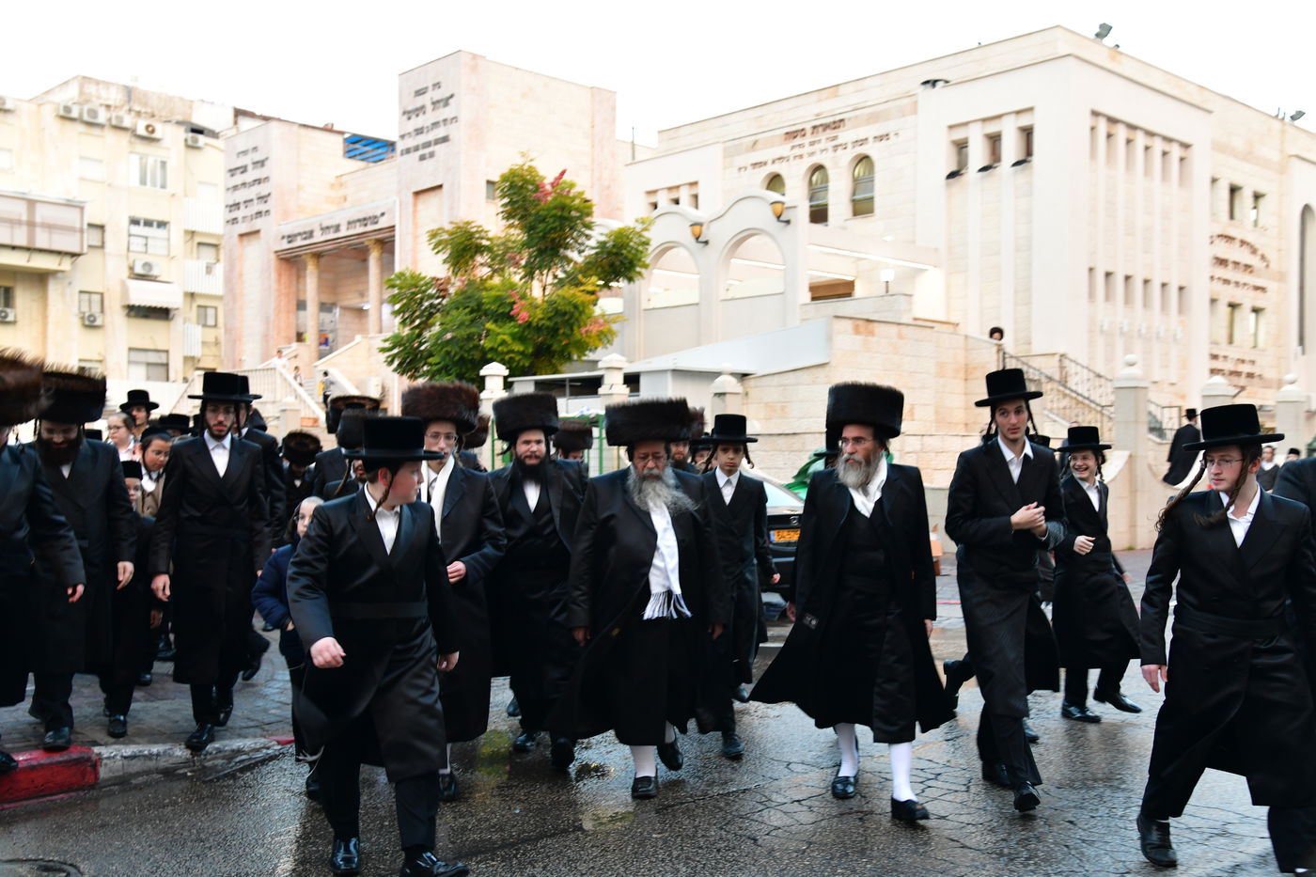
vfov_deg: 35.0
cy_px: 438
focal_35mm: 38
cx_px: 658
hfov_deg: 50.7
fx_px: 1389
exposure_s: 1/100
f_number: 5.6
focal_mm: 38
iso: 1600
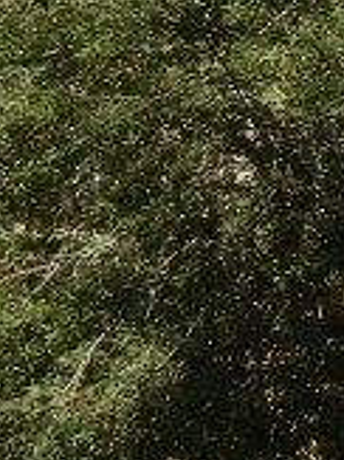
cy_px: -274
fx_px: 2508
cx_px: 626
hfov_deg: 7.6
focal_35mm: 189
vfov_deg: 10.1
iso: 160
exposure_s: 1/820
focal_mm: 5.4
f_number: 3.5
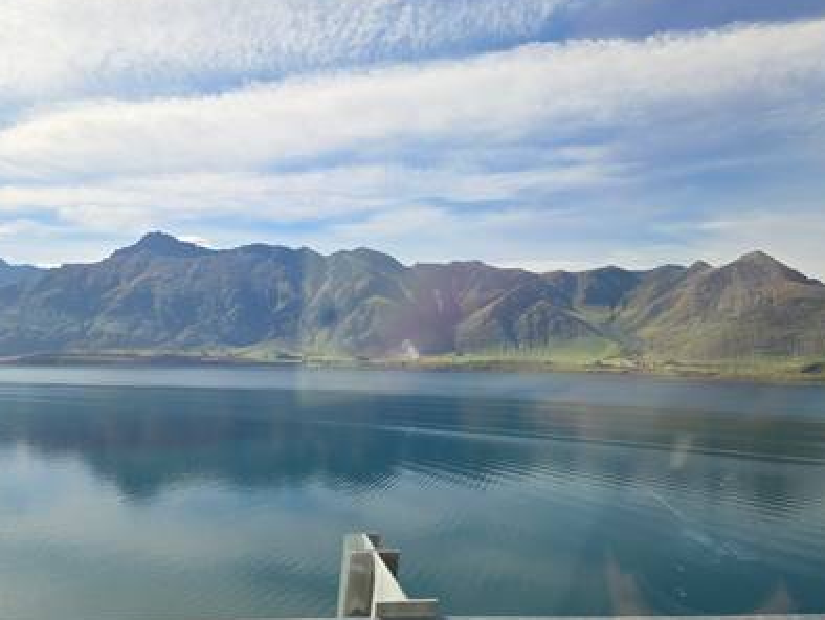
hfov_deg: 63.4
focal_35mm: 28
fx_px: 668
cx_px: 385
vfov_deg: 49.5
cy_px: 247
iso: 25
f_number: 1.8
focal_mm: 5.4
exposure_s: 1/1563
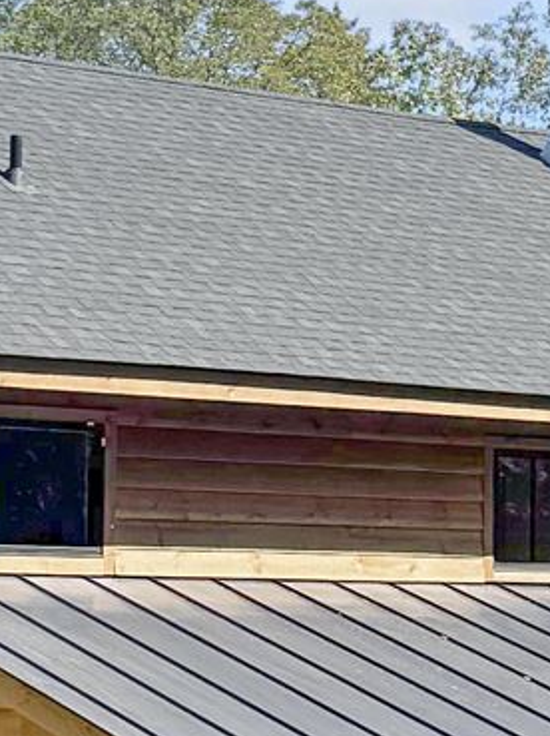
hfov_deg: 9.9
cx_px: 269
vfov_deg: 13.2
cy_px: 513
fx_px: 3183
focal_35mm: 150
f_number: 1.78
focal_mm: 6.76
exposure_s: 1/2415
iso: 80
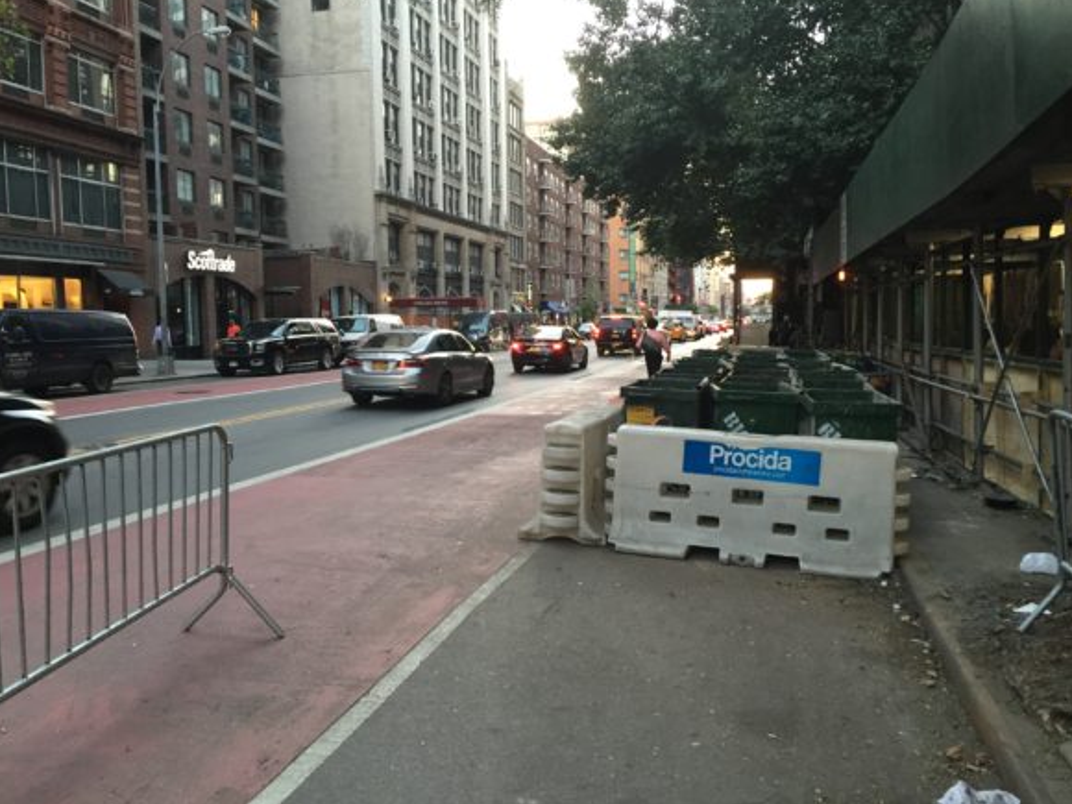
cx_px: 540
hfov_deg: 60.0
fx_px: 929
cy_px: 392
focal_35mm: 30
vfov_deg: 46.8
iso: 100
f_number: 2.2
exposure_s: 1/30
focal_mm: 4.15
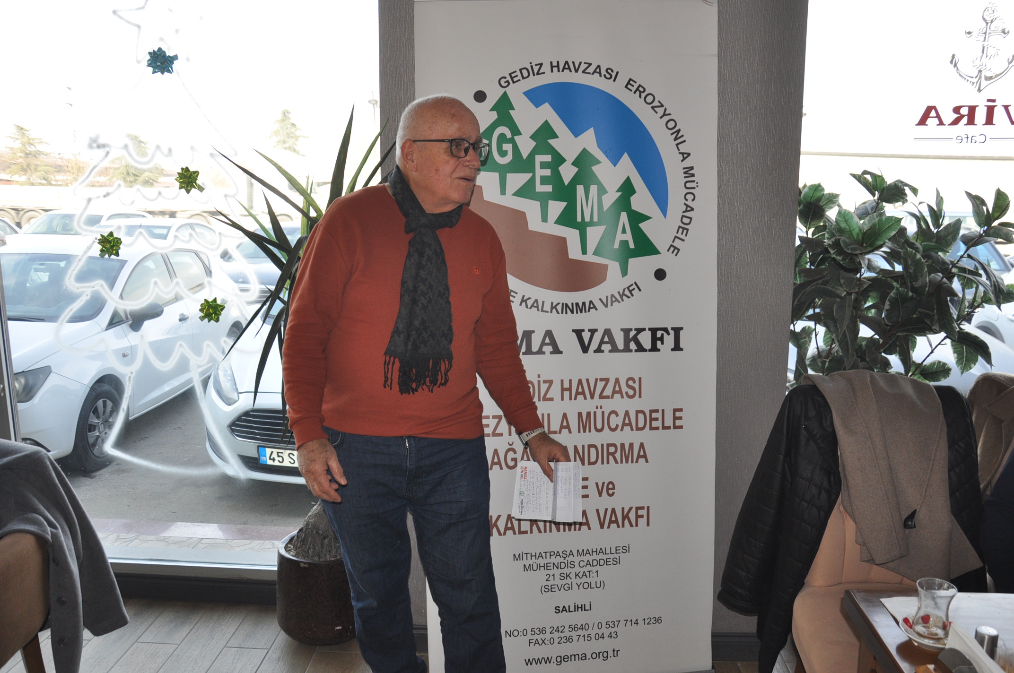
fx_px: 886
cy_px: 336
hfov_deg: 59.6
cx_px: 507
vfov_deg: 41.6
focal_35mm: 32
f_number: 3.8
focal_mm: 21
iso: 400
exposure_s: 1/200
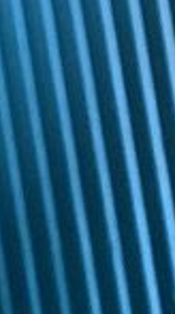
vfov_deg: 10.8
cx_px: 46
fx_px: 1295
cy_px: -541
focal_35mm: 156
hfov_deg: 7.7
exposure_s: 1/60
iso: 250
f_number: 1.8
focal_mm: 4.25
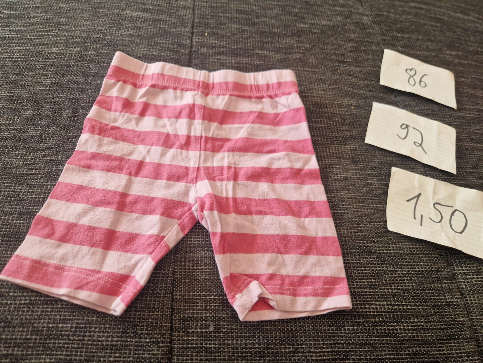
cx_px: 242
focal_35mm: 23
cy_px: 182
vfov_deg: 58.9
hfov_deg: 73.9
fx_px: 321
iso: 50
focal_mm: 5.4
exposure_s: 1/180
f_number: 1.8
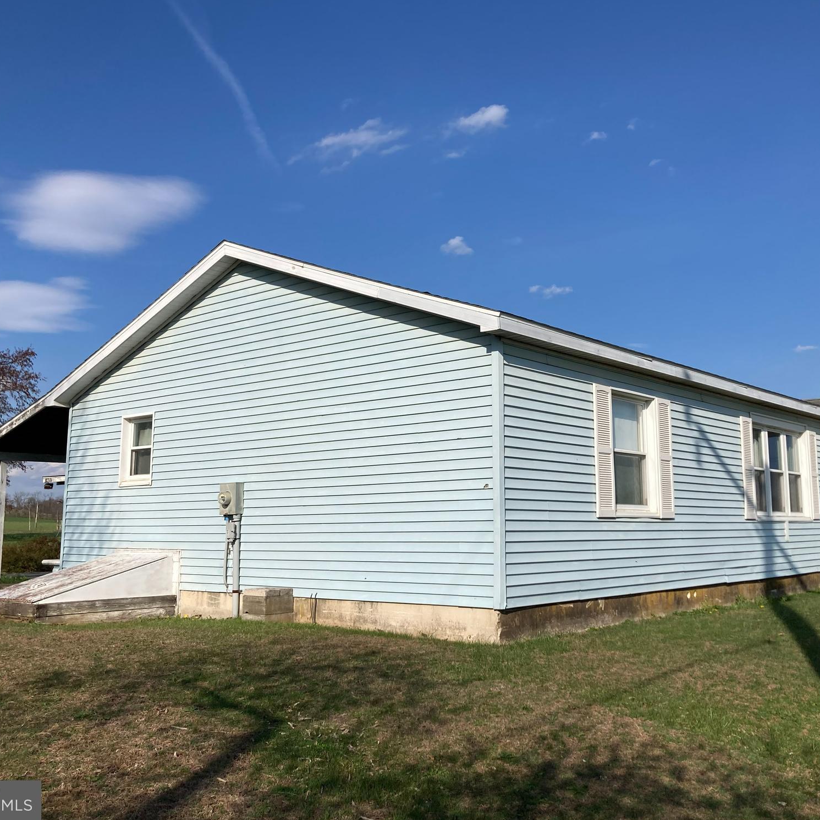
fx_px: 911
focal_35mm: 34
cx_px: 467
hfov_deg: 48.3
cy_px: 403
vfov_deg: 48.4
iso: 20
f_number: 1.8
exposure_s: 1/4000
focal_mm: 3.99
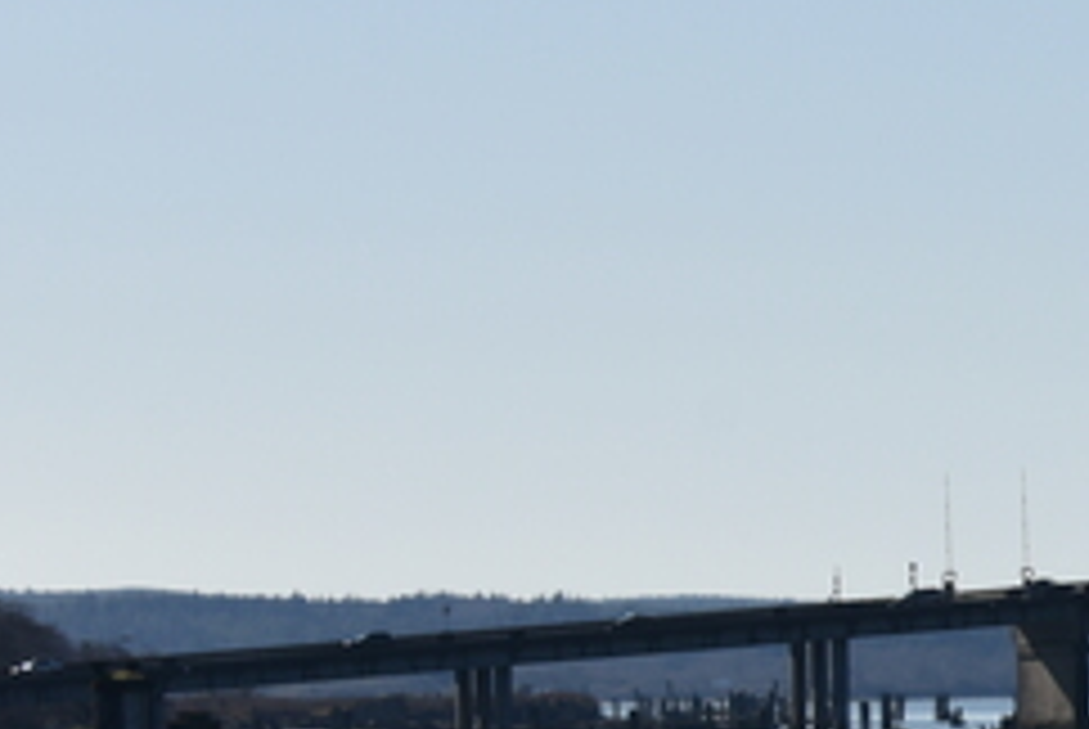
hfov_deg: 5.5
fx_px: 10873
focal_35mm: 359
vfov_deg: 3.8
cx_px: 2637
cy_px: 850
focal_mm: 68
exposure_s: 1/400
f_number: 10
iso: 100
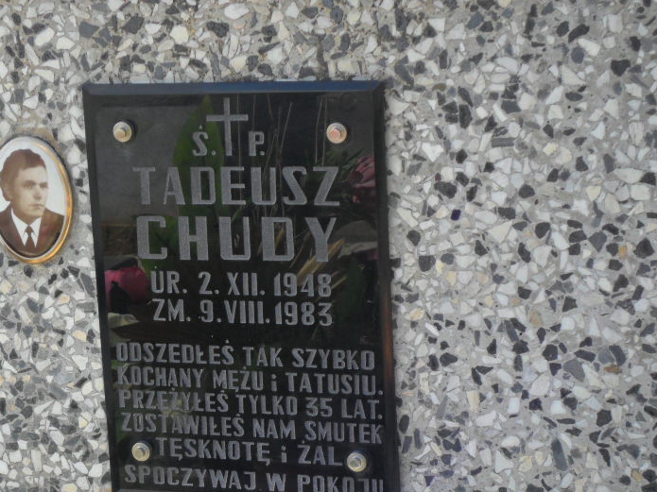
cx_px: 182
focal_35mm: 109
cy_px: 284
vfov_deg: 13.6
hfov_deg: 18.0
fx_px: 2068
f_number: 3.9
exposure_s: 1/250
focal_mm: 13.2
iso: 100
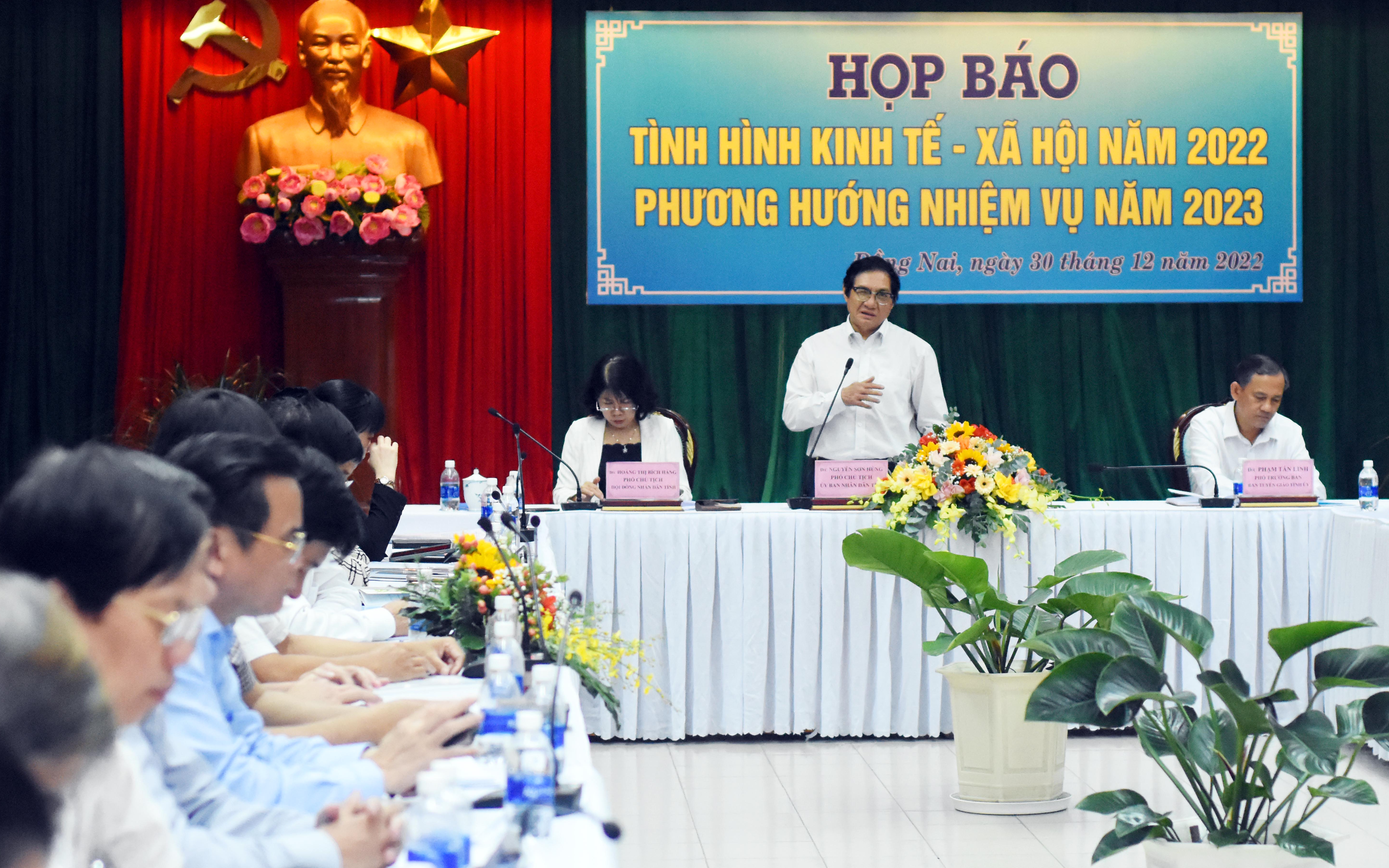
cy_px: 415
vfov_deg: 16.5
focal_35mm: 79
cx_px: 715
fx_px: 2990
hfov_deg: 26.1
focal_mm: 50
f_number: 2.8
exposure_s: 1/640
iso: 4000
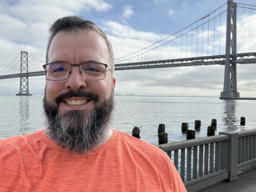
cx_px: 119
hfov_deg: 56.8
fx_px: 237
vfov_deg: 44.2
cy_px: 100
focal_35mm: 32
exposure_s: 1/1795
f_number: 1.9
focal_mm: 2.69
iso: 40
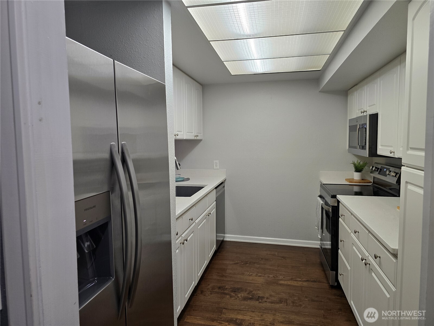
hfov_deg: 73.9
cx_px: 217
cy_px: 163
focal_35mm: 23
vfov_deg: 58.9
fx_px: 288
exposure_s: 1/120
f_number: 1.7
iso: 125
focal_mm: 6.3
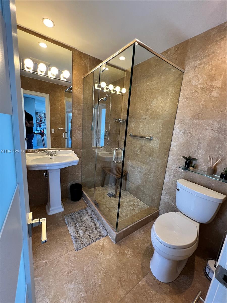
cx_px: 114
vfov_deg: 106.2
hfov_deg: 89.9
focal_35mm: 13
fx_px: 114
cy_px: 152
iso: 250
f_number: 1.8
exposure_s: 1/120
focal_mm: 1.57
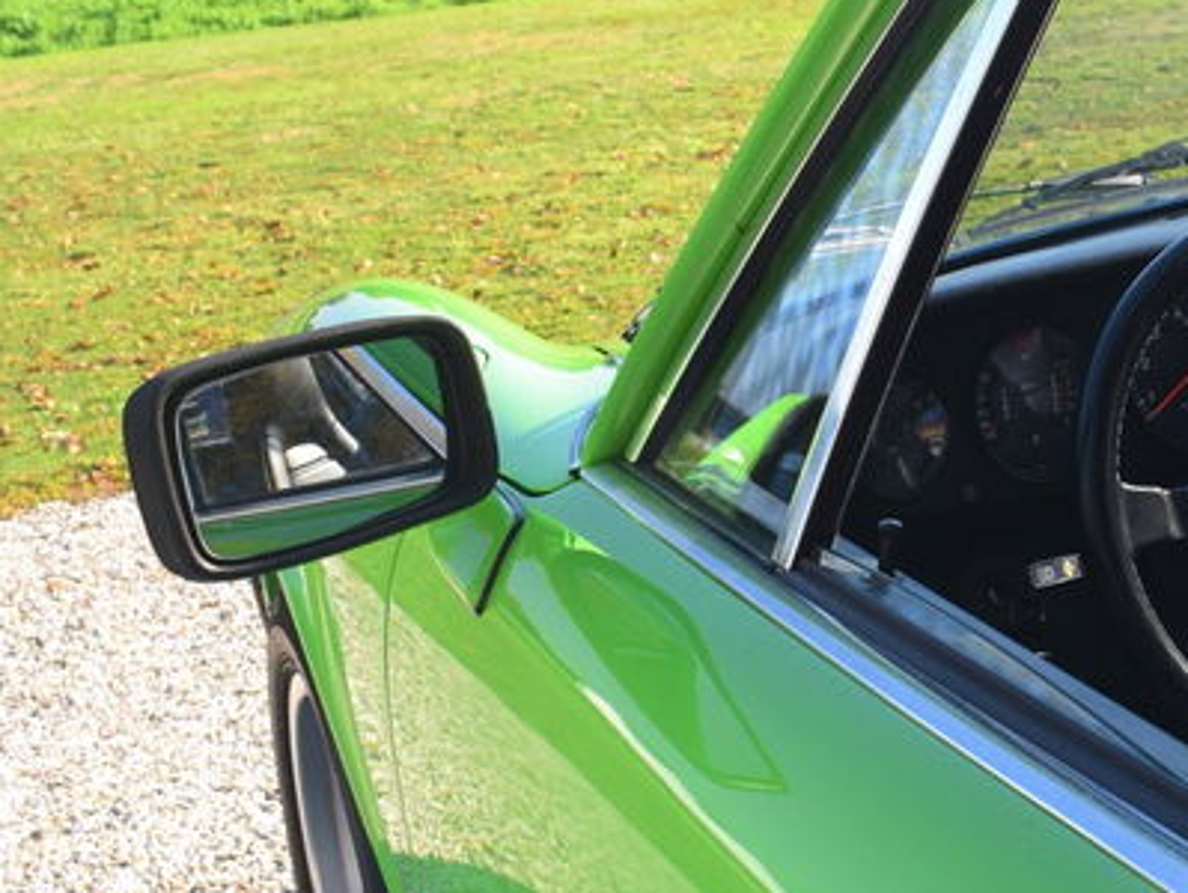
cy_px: 363
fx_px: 2095
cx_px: 1140
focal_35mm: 61
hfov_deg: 29.9
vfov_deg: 24.0
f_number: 9
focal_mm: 22
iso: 400
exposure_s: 1/125
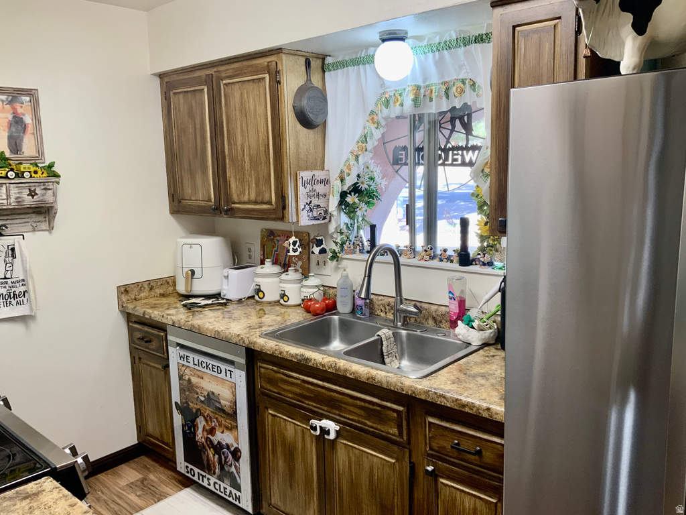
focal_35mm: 29
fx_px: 575
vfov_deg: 48.2
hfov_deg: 61.7
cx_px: 343
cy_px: 258
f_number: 1.8
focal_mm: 3
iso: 32
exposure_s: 1/60
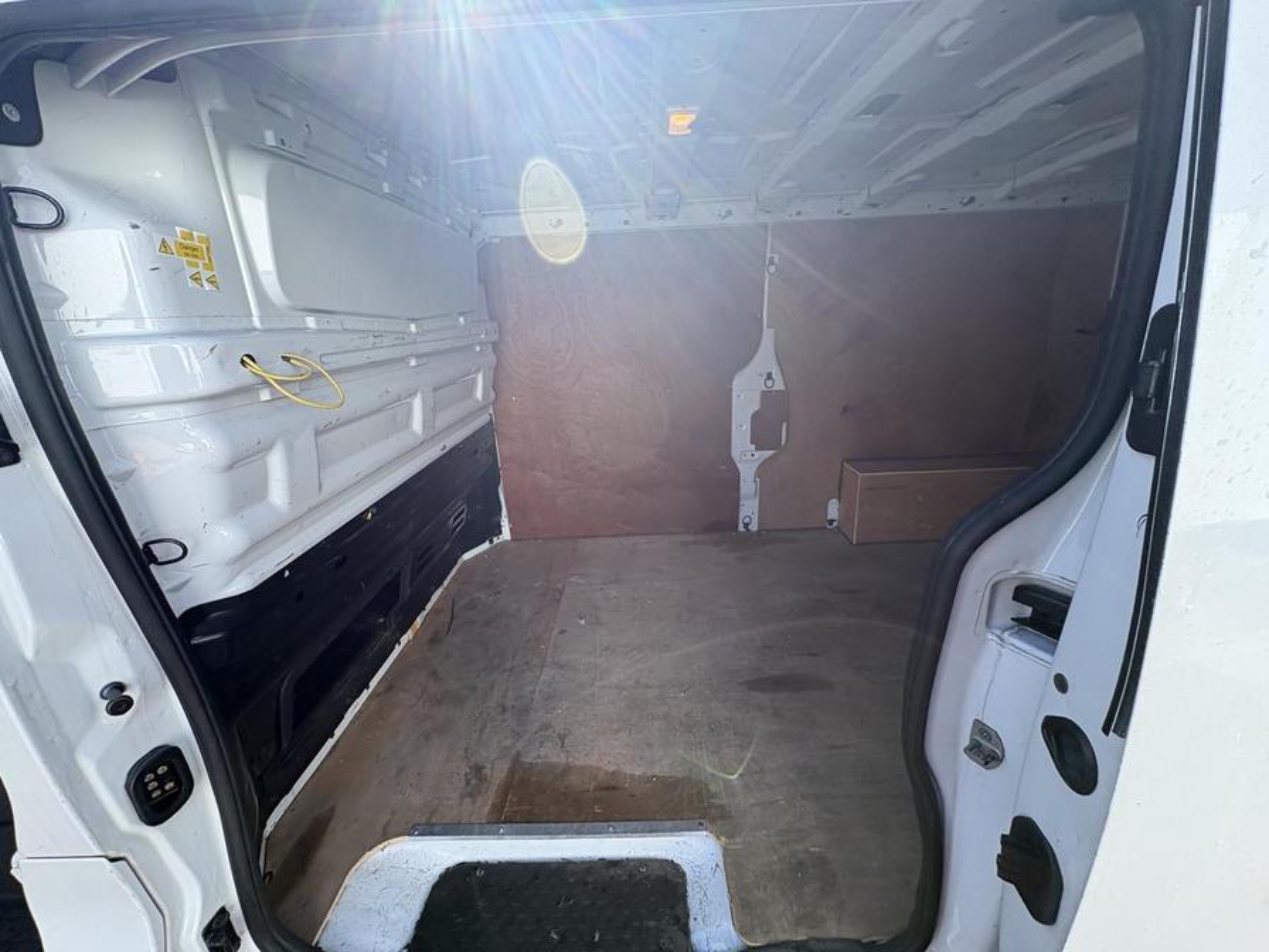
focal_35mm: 14
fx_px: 513
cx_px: 634
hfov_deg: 102.1
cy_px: 476
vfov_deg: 85.7
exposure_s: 1/293
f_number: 2.2
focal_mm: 2.22
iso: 64
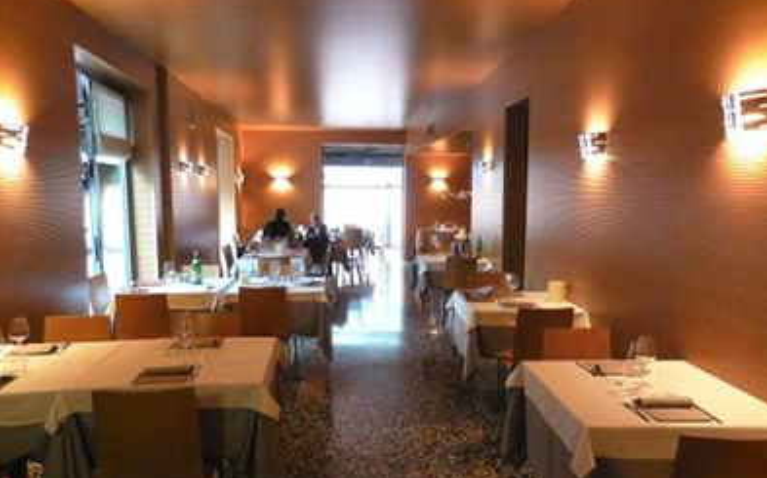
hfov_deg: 68.4
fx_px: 564
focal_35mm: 27
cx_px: 388
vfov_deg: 45.9
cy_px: 267
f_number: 3.3
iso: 160
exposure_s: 1/30
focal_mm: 4.5
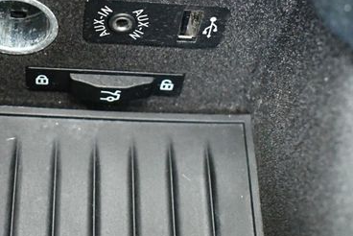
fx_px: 716
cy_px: 63
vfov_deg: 18.6
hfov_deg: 27.5
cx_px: 123
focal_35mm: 73
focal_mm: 21
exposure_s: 1/20
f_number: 3.8
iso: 12800
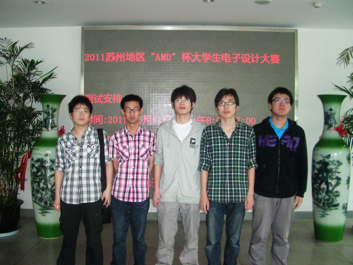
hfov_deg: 51.4
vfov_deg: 39.6
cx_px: 173
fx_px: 367
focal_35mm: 36
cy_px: 133
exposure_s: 1/60
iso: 200
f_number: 2.6
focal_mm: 5.8
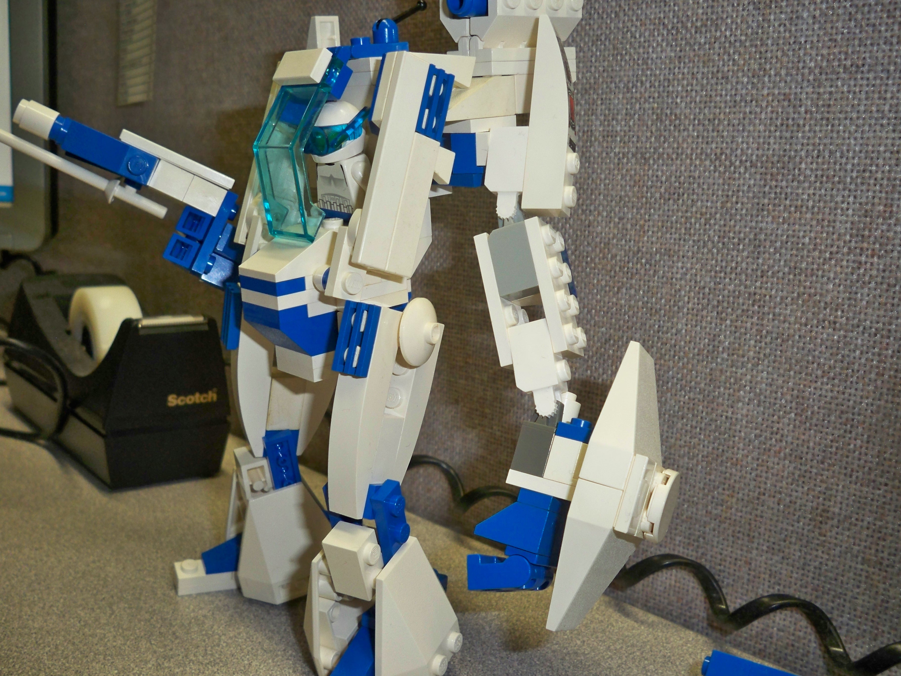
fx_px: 911
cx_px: 450
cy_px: 338
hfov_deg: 52.6
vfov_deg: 40.7
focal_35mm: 35
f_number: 3.1
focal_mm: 6.3
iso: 200
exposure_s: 1/30
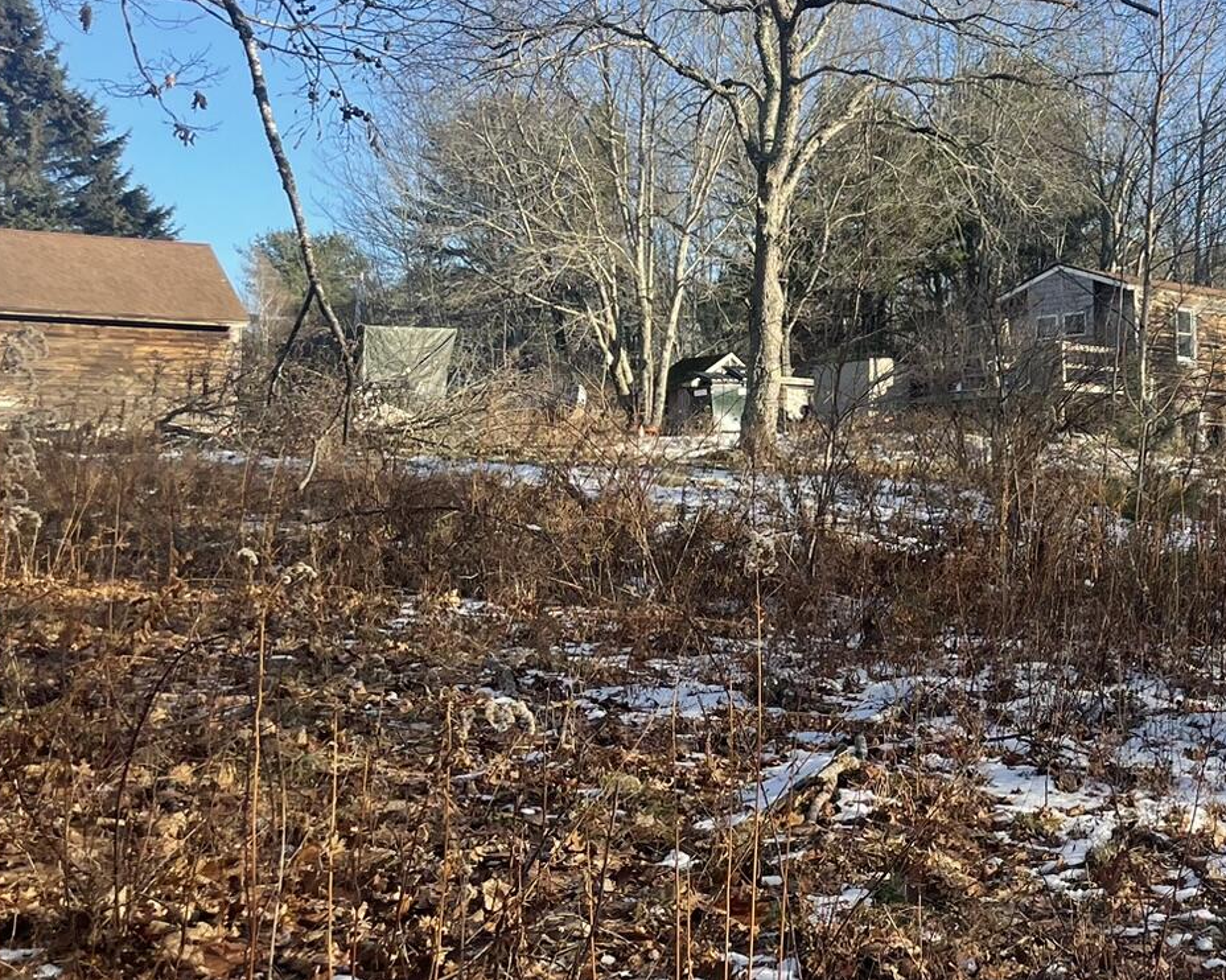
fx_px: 2032
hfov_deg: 31.1
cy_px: 374
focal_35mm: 56
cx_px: 1233
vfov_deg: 27.0
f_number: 1.6
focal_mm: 4.2
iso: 32
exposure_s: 1/1082
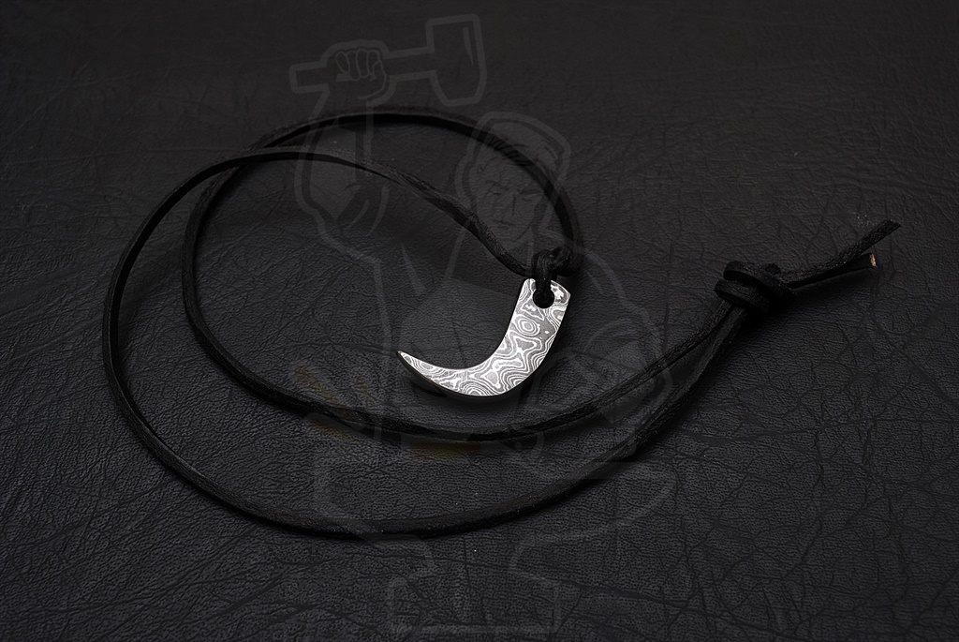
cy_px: 321
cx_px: 480
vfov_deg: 28.1
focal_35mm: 48
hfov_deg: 41.1
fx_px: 1280
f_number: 8
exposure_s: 1/125
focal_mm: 32
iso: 200
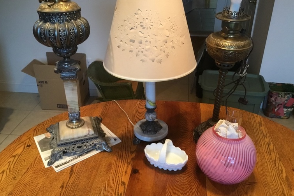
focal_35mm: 33
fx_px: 270
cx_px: 148
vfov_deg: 39.9
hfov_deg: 57.2
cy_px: 86
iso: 160
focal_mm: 3.3
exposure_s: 1/30
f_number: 2.4
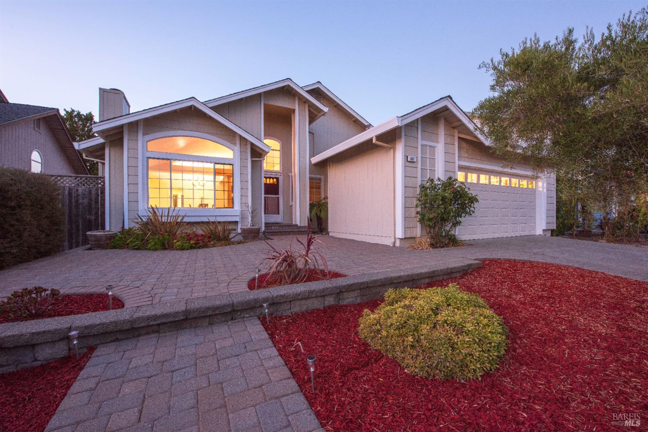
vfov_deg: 81.2
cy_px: 216
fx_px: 252
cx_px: 324
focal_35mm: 14
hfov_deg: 104.3
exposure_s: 1.3
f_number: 11
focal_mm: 14
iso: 640
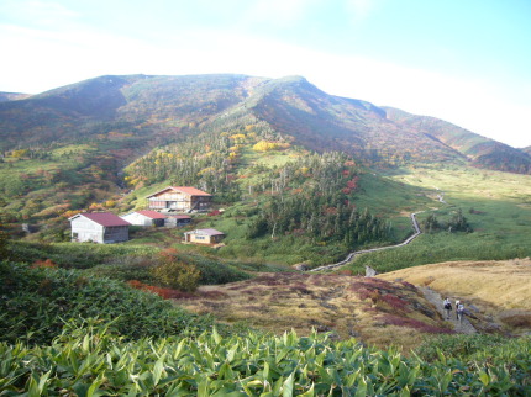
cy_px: 198
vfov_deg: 49.7
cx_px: 266
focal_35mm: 28
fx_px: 429
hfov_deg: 63.5
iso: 80
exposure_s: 1/160
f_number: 2.8
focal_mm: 4.6
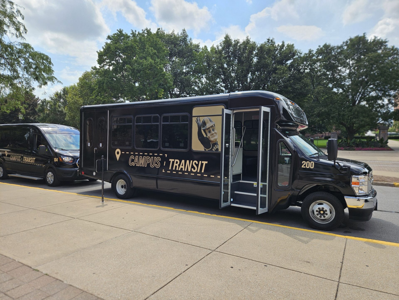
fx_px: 265
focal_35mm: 23
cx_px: 200
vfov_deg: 58.9
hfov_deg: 73.9
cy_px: 150
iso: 25
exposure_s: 1/1686
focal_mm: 5.4
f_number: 1.8
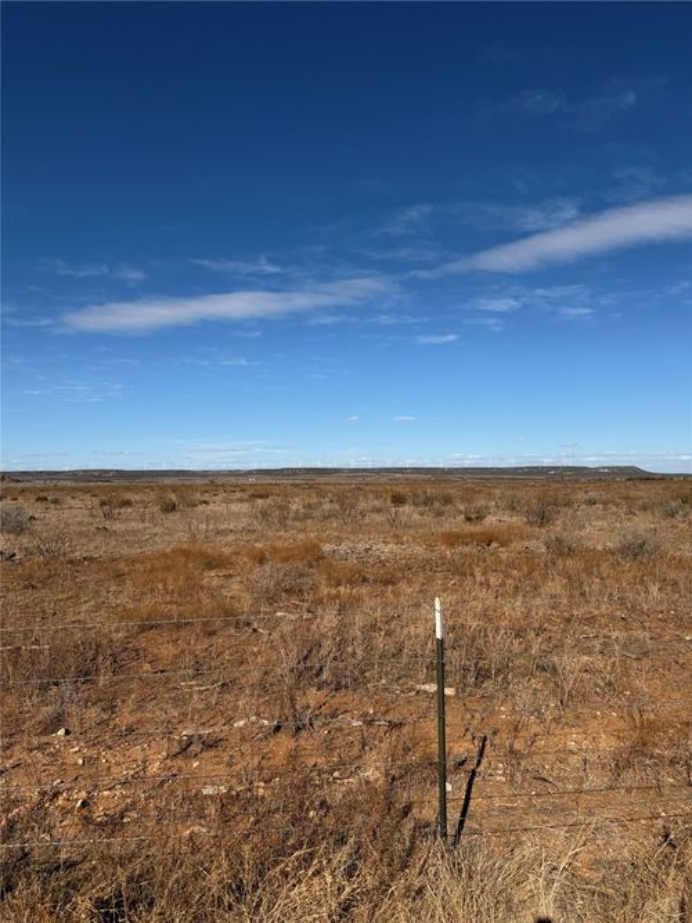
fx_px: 640
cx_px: 346
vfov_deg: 71.6
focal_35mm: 24
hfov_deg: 56.8
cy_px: 462
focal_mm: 6.76
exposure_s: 1/8130
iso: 80
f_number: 1.78
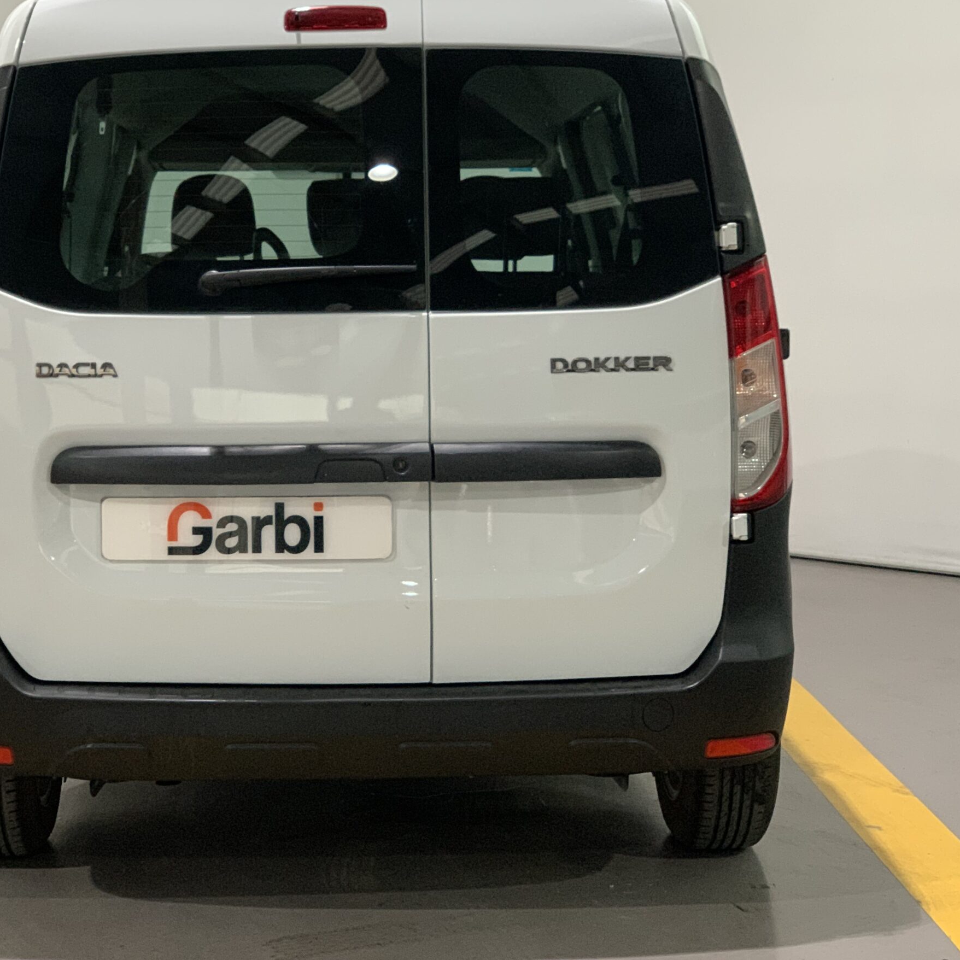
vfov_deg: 25.7
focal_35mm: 67
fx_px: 2102
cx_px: 341
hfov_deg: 25.6
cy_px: 436
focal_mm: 6
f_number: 2.4
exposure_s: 1/60
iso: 250
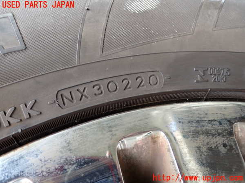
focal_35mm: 30
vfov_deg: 46.8
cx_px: 122
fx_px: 212
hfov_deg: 60.0
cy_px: 92
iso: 200
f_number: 2.3
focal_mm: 5.4
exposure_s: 1/40
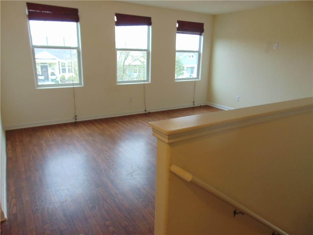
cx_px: 156
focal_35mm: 25
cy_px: 118
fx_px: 226
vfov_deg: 54.9
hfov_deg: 69.4
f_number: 3
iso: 100
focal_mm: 4.5
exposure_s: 1/30
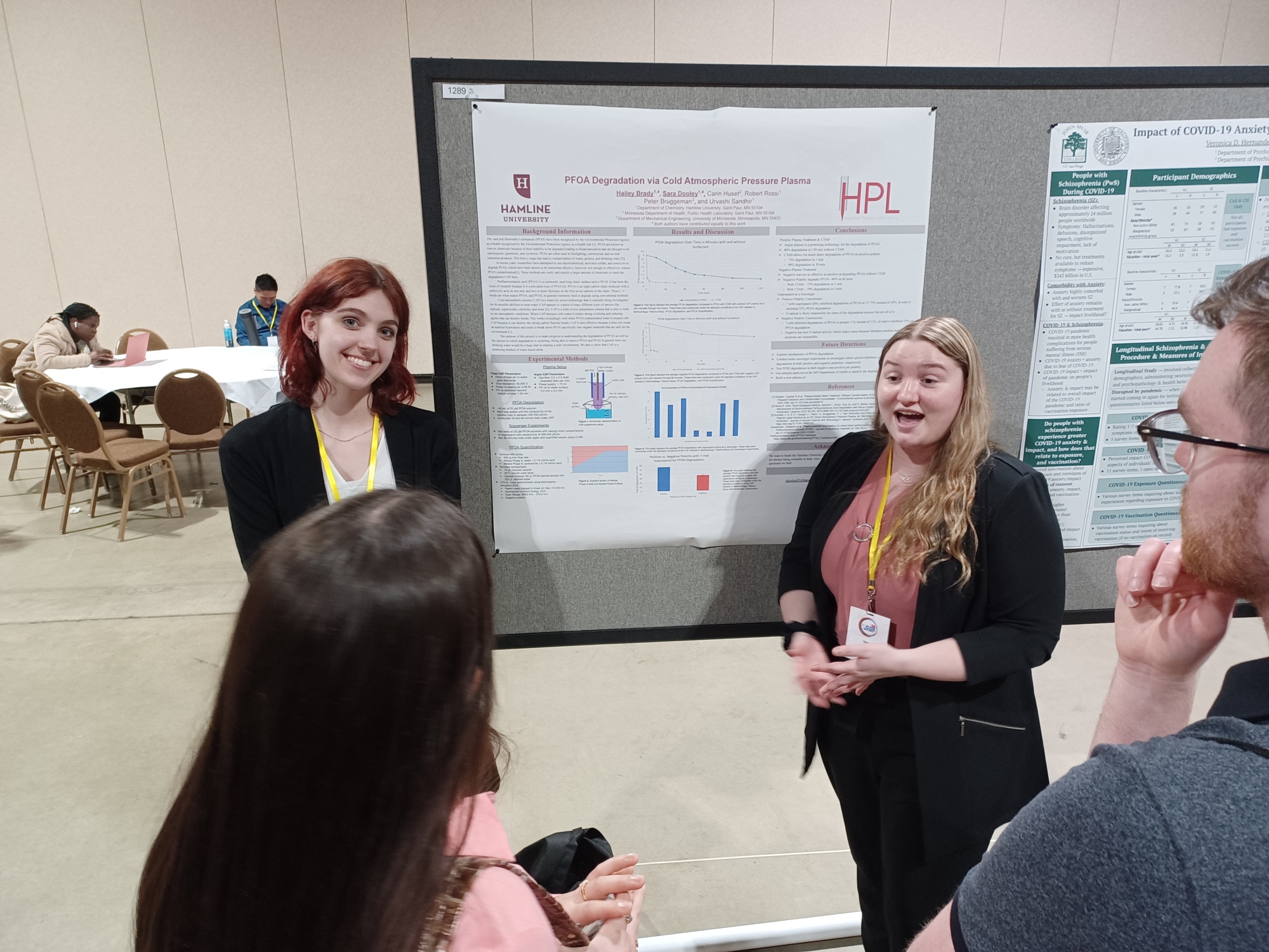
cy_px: 476
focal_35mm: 25
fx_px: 916
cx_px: 634
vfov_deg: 54.9
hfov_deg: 69.4
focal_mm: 4.6
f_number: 1.8
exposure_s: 1/24
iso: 320
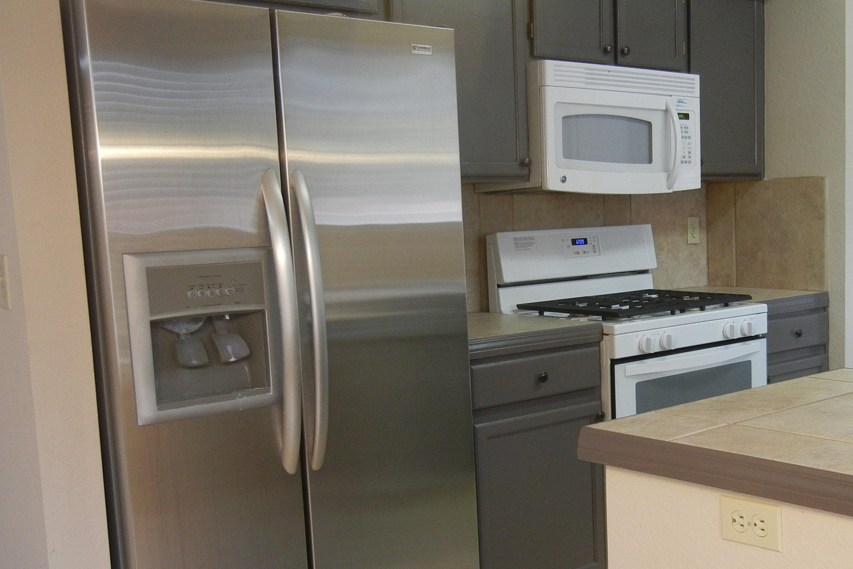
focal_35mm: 46
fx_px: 1090
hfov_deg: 41.6
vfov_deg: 29.2
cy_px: 340
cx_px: 628
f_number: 3.5
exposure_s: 1/30
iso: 262
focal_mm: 5.4
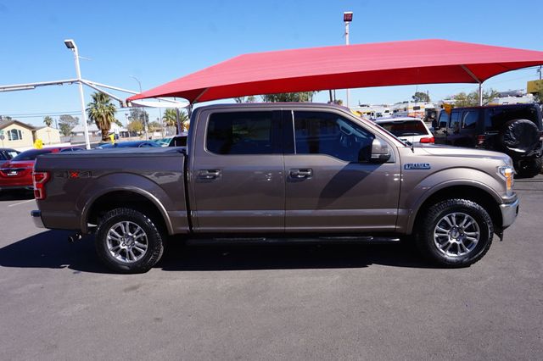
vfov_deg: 53.1
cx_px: 272
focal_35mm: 24
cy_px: 180
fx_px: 362
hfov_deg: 73.8
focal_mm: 16
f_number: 13
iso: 100
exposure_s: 1/80
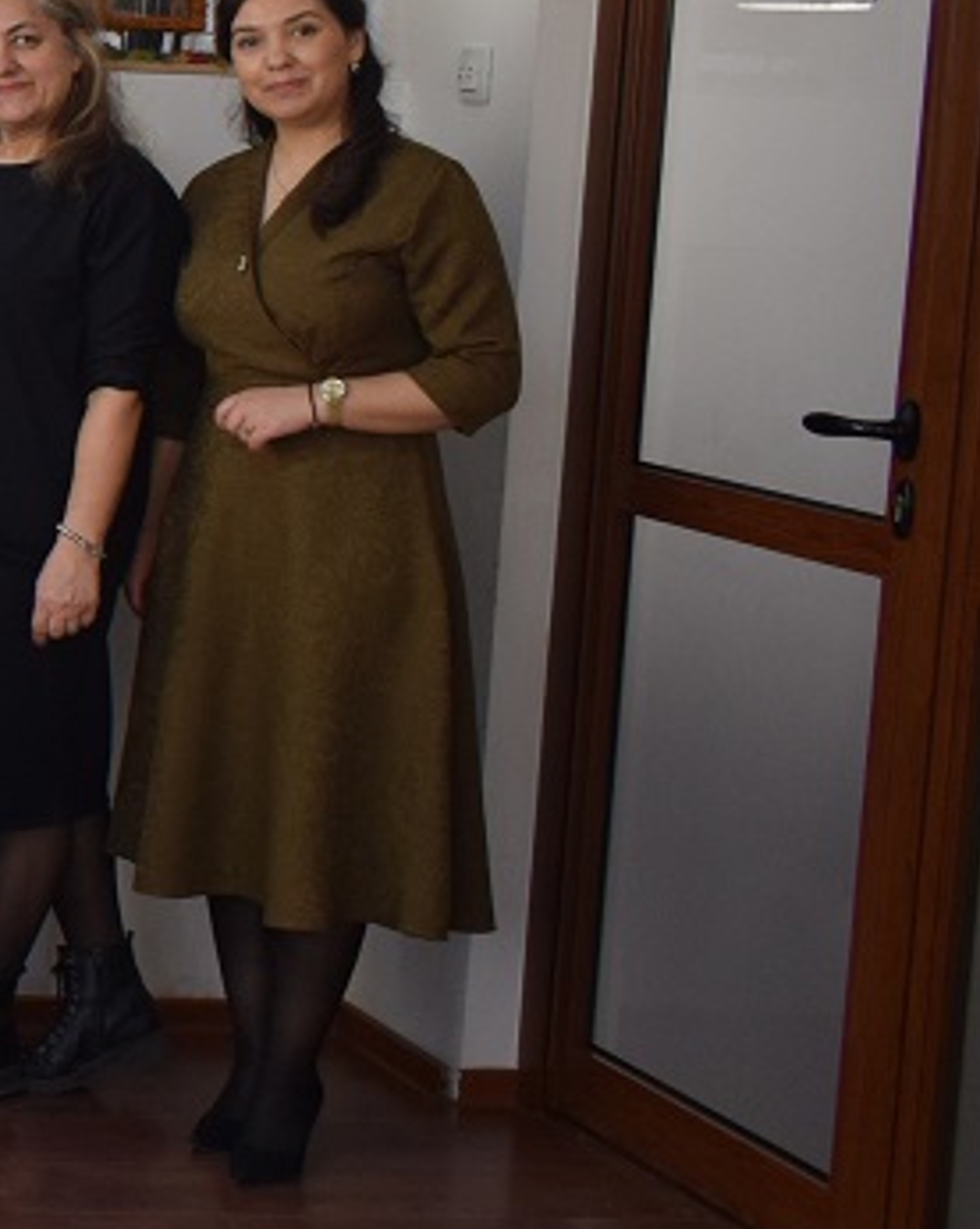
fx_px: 3196
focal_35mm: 88
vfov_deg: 21.6
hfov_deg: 14.1
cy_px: 298
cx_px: -1087
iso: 640
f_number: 4
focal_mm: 18
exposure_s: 1/60
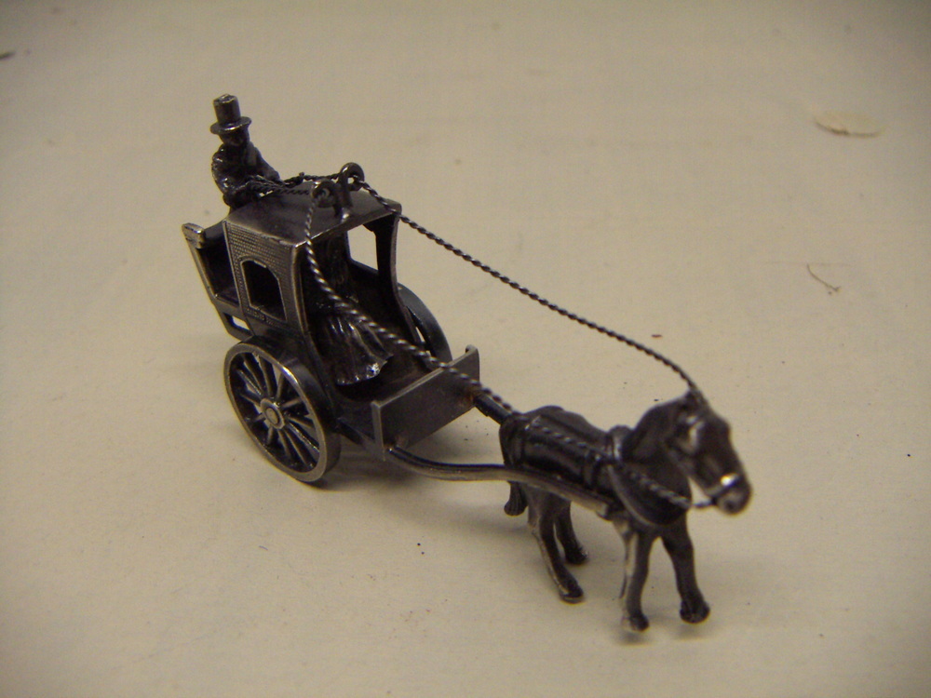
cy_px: 349
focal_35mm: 36
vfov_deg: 39.7
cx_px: 466
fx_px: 968
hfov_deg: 51.4
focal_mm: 4.7
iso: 160
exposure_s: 1/50
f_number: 2.8
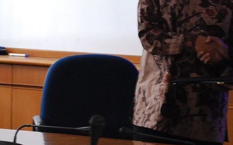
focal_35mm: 181
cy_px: -9
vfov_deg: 7.2
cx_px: 200
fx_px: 1149
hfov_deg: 11.5
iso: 1600
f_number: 6.3
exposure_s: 1/20
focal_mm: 55
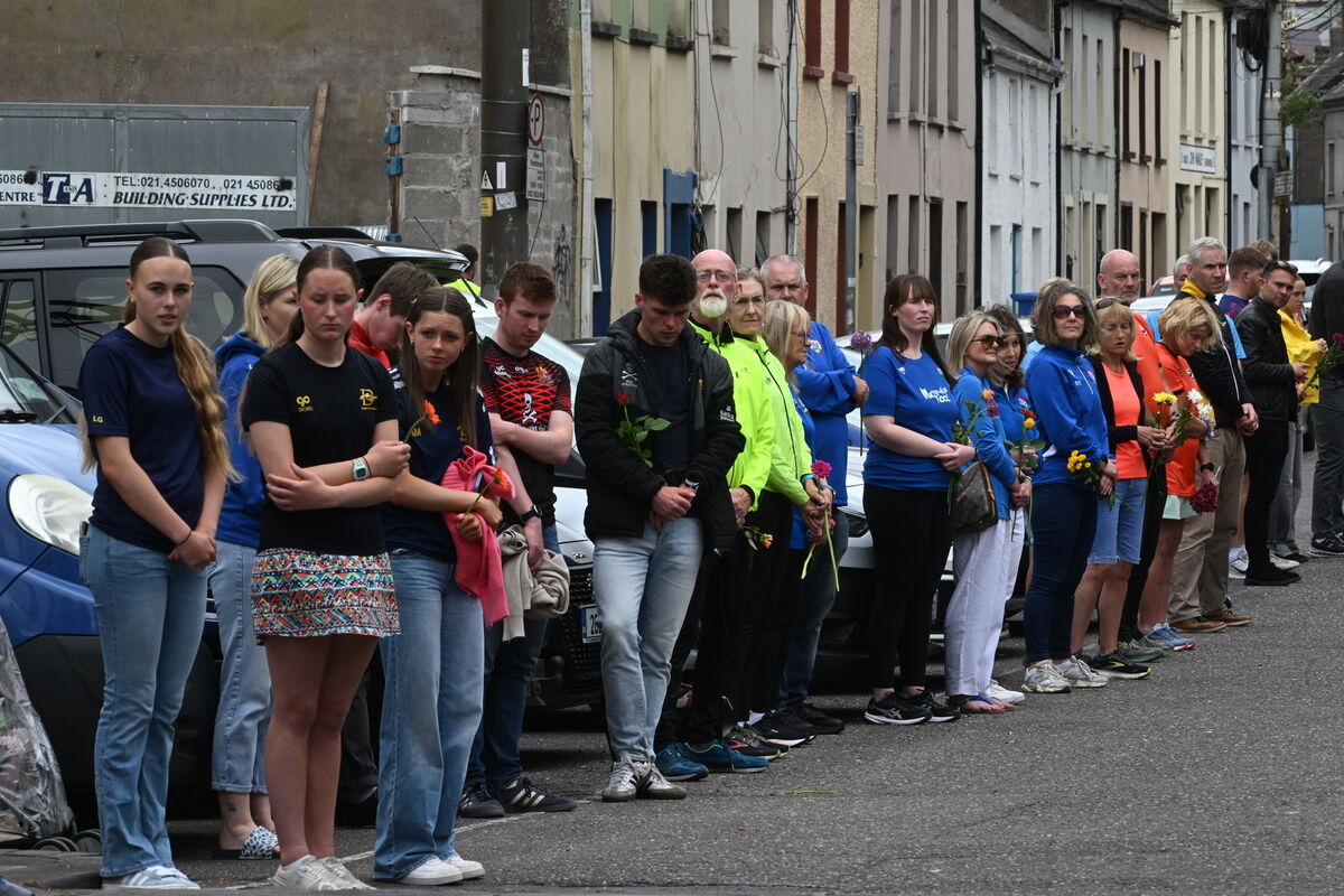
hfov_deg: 10.3
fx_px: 7466
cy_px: 448
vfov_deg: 6.9
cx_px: 672
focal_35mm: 200
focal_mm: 200
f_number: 18
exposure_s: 1/200
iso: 640
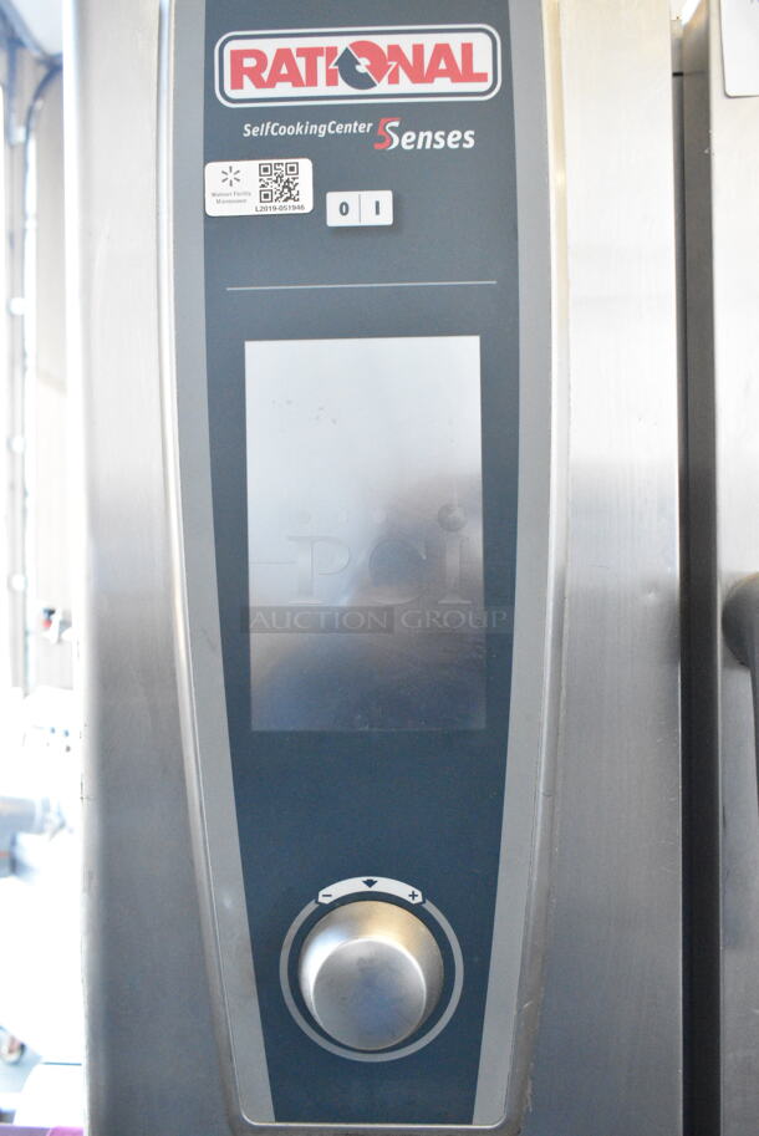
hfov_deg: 41.8
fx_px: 995
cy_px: 568
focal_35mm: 32
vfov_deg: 59.5
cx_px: 380
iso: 6400
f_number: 7.1
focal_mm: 21
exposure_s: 1/200
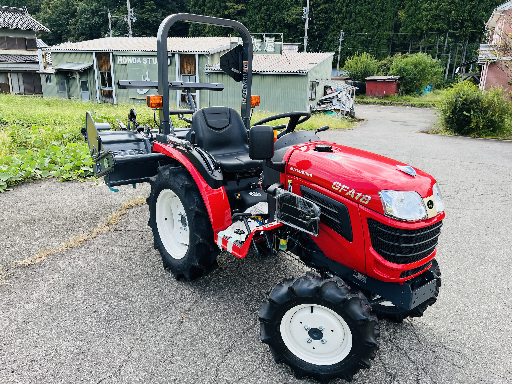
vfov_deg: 53.1
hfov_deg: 67.3
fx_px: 385
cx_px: 256
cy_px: 192
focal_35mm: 26
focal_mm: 5.1
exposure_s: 1/898
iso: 50
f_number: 1.6
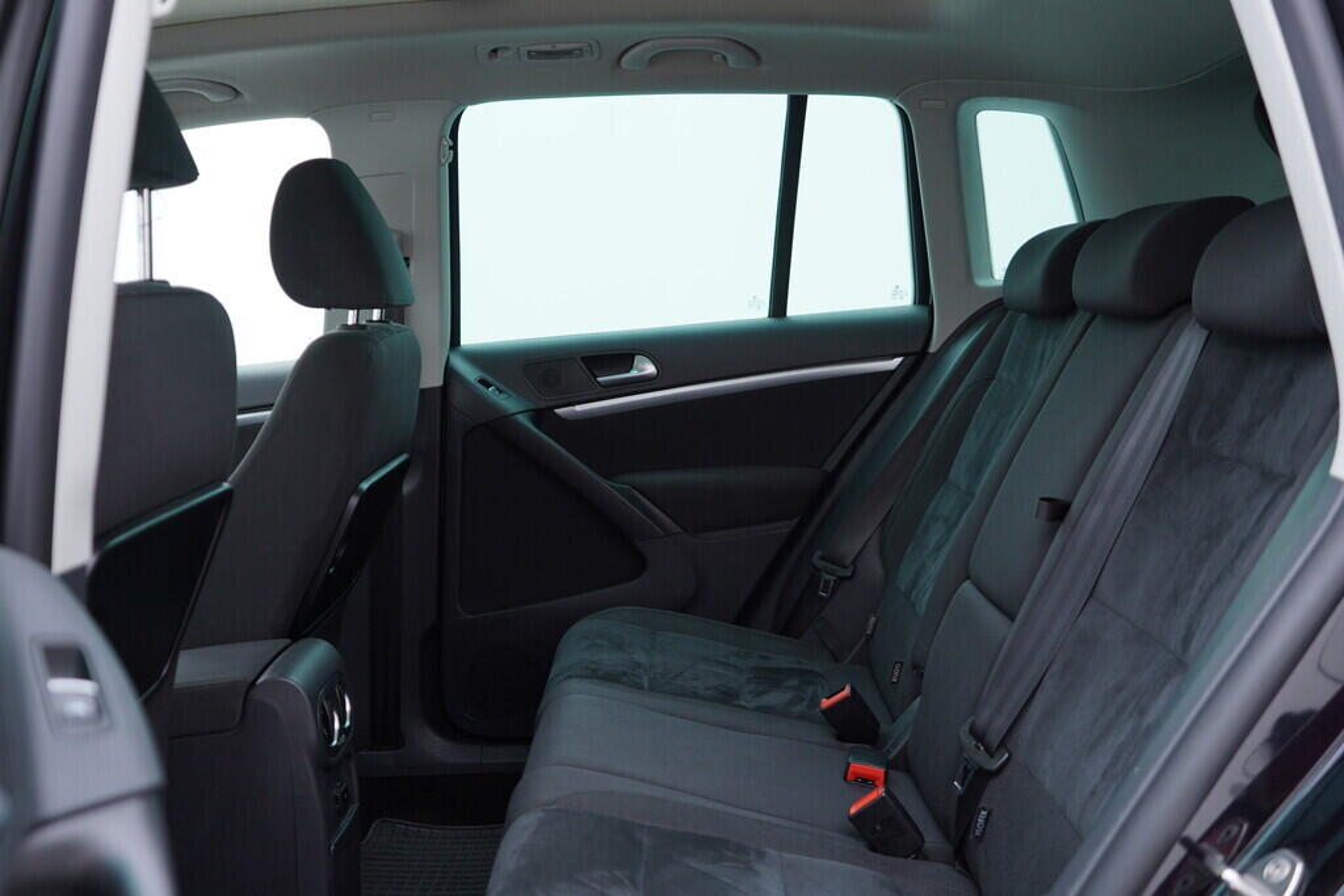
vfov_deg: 36.9
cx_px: 672
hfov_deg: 53.1
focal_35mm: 36
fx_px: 1344
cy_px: 448
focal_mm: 24
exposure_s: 1/40
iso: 160
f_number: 2.8
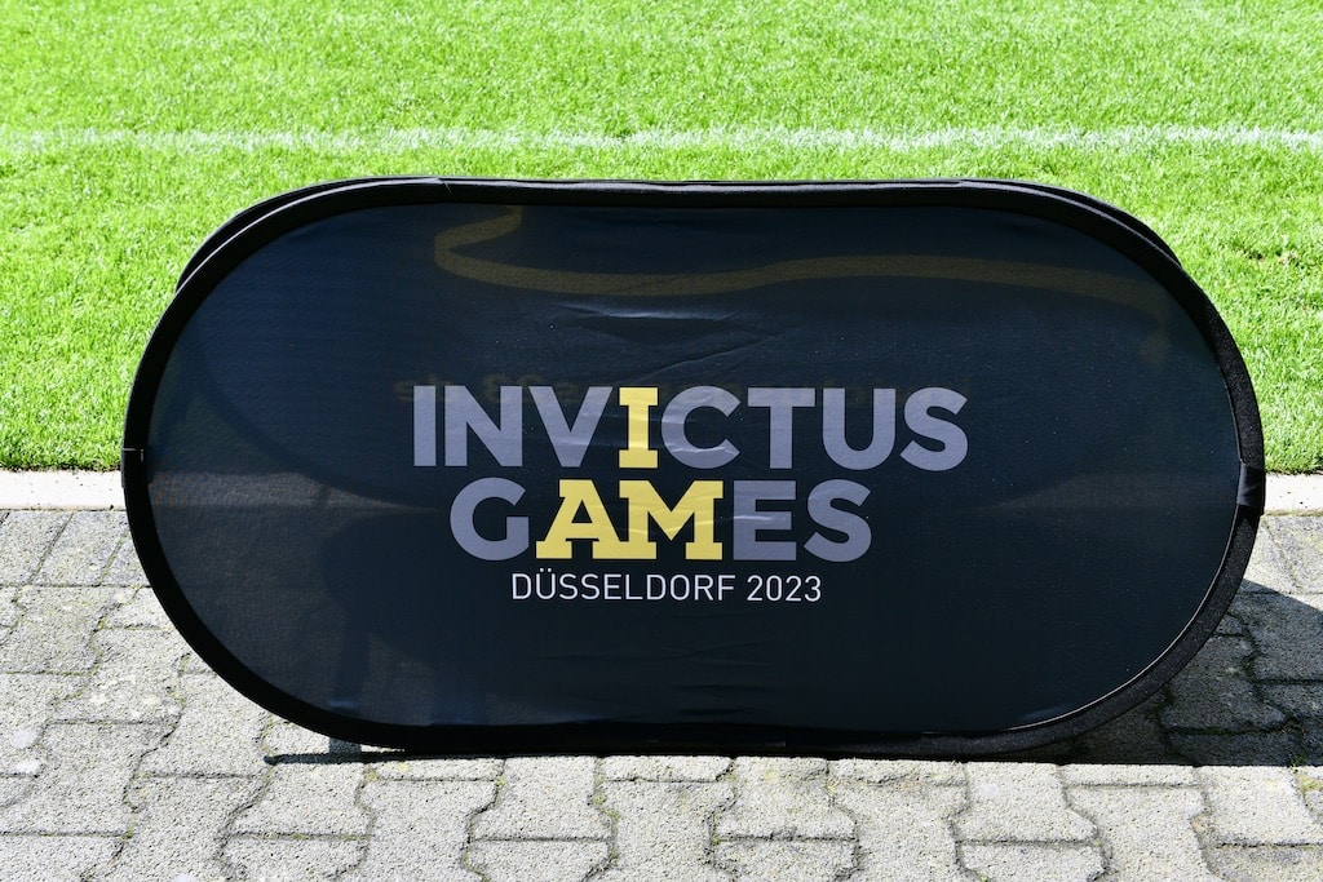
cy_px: 441
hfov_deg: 48.5
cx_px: 662
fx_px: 1470
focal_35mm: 40
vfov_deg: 33.4
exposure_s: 1/250
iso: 220
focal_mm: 40
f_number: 5.6
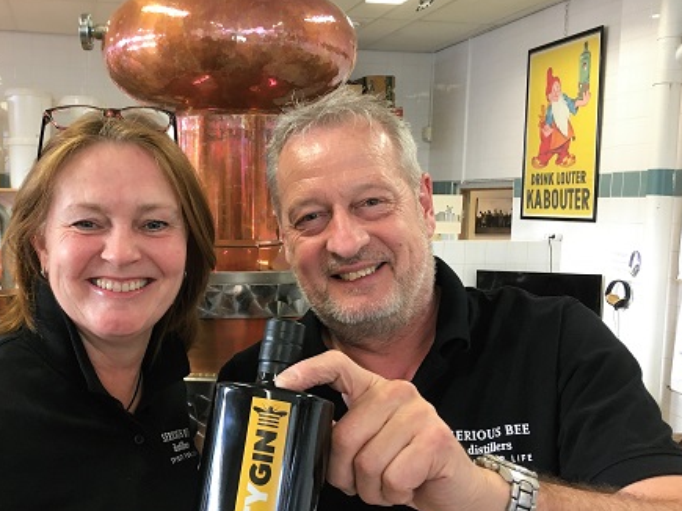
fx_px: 788
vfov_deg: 35.9
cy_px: 281
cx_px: 235
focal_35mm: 40
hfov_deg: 46.2
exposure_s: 1/33
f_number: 2.2
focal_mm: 4.15
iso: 125
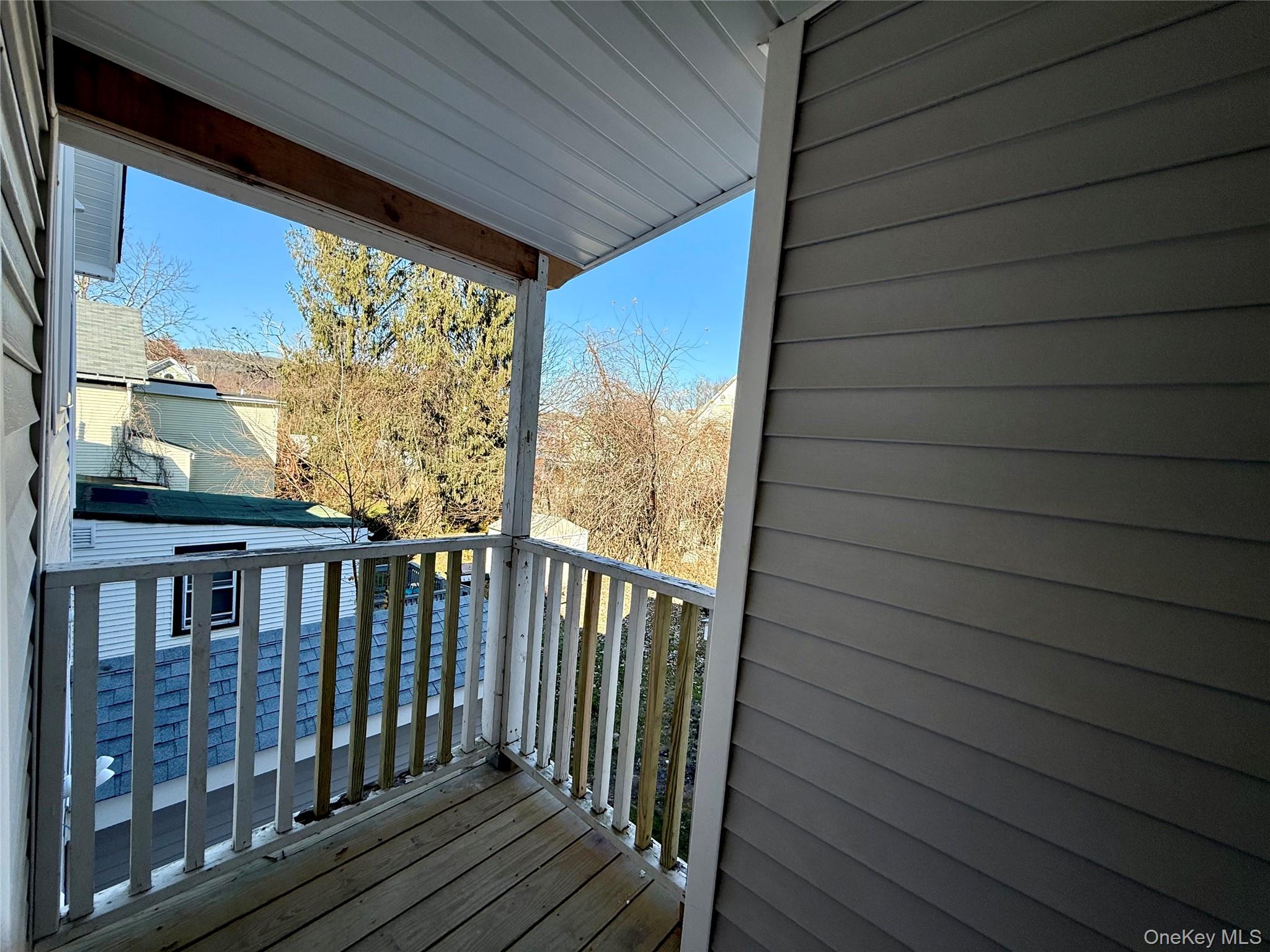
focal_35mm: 14
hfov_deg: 102.1
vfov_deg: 85.7
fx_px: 514
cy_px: 476
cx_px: 635
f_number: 2.2
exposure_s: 1/779
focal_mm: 2.22
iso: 50
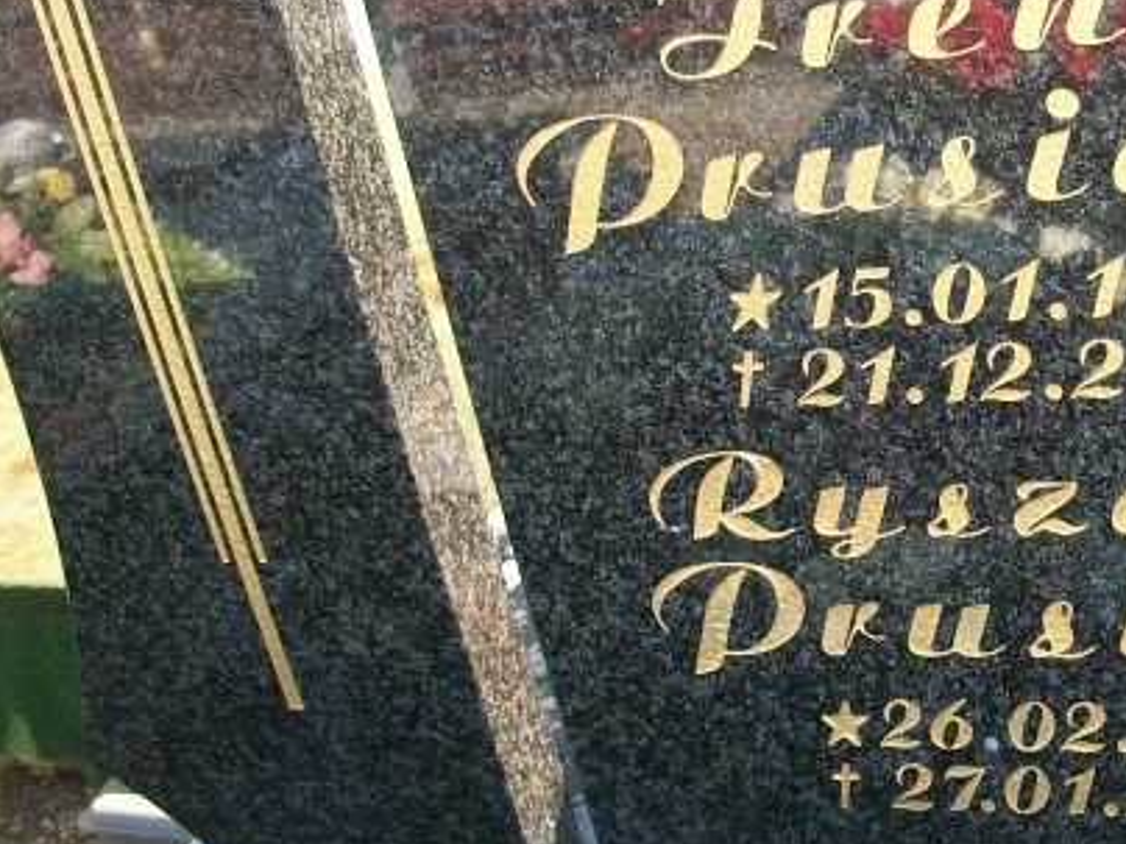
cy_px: 295
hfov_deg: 33.1
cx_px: 839
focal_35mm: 57
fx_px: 1854
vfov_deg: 25.5
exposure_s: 1/200
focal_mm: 6
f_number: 2.7
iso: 80
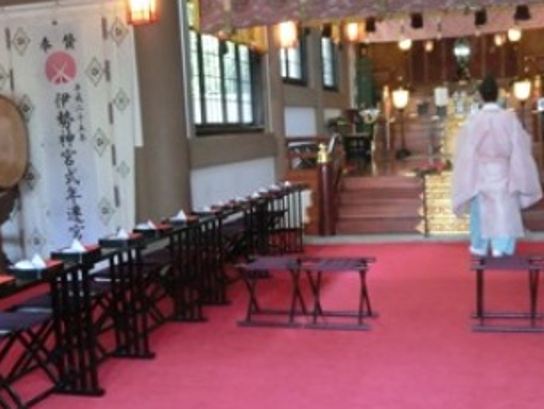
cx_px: 235
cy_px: 221
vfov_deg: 29.7
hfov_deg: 38.8
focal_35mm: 49
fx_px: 771
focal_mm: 5.36
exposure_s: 1/100
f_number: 3.5
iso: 800
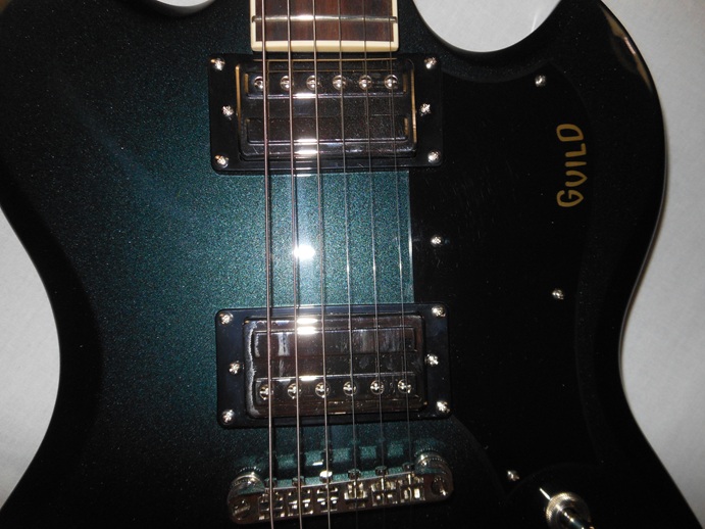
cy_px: 264
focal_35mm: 25
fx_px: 509
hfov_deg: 69.4
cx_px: 352
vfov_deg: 54.9
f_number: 10.2
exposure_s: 1/25
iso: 200
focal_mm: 4.5
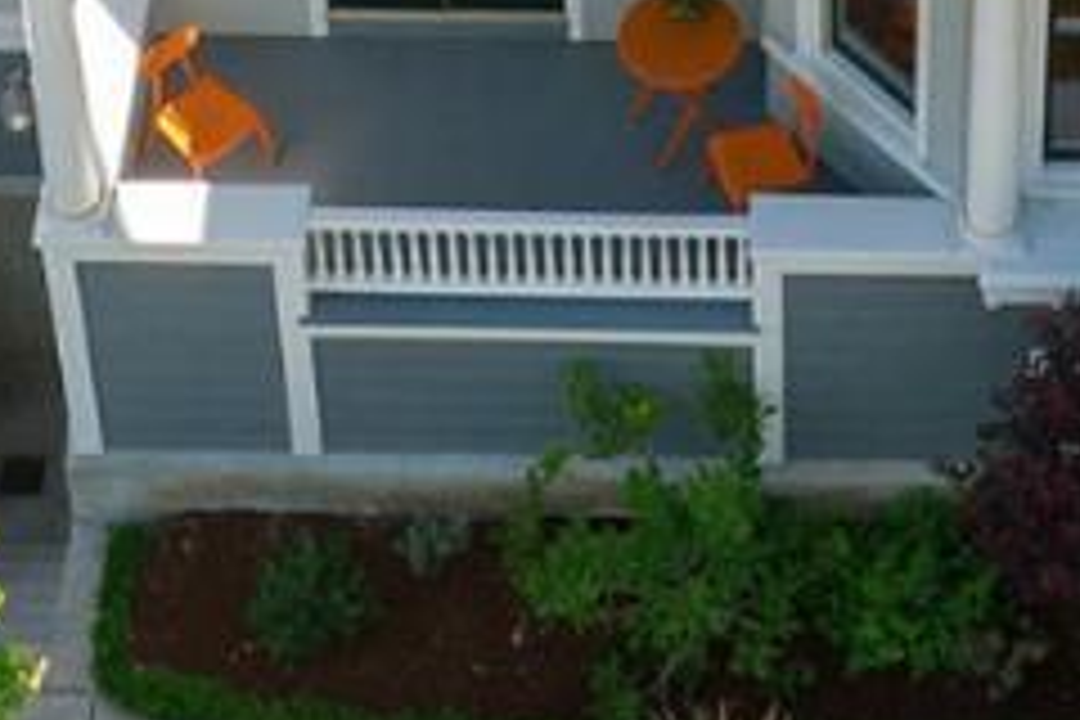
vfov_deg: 7.3
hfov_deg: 11.7
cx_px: 824
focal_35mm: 175
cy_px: -1042
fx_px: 5250
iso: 100
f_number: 4.5
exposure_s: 1/160
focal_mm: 10.26
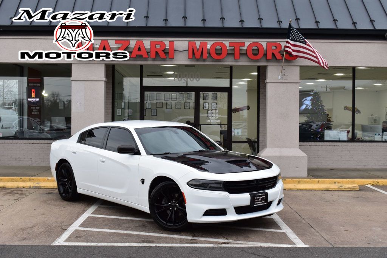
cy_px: 129
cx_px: 194
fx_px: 516
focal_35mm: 48
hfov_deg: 41.1
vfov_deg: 28.1
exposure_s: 1/80
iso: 400
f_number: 8
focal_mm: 32
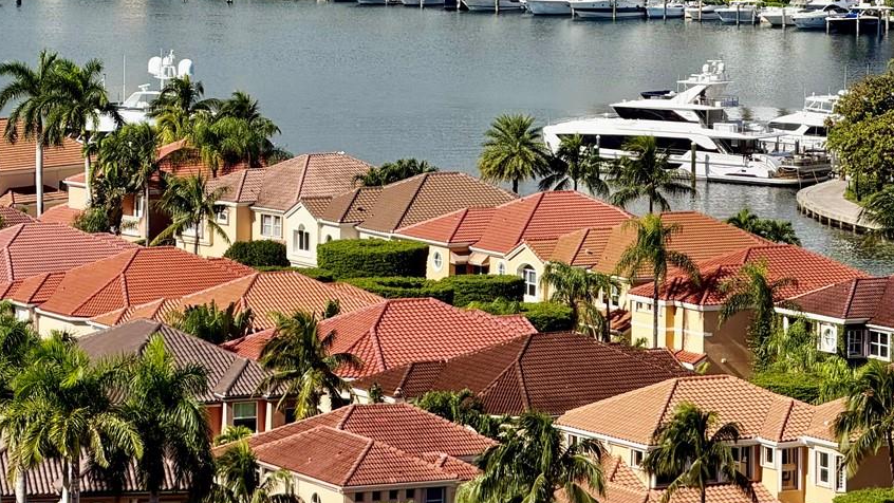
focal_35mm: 206
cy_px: -86
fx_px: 4884
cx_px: 502
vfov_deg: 5.9
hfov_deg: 10.5
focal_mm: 16.89
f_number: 2.8
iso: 20
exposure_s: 1/820
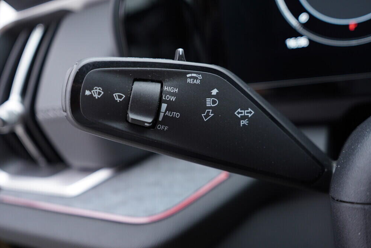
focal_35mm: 37
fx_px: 381
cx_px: 181
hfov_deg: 51.9
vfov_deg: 36.0
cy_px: 127
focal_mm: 24
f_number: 2.8
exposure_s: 1/40
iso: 200
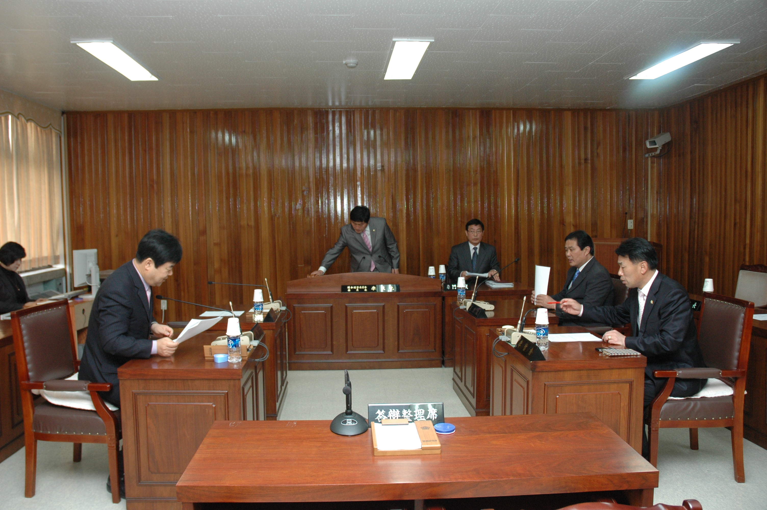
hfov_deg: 67.4
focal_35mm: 27
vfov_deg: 47.8
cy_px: 255
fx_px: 575
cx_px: 384
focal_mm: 18
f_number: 5
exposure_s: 1/60
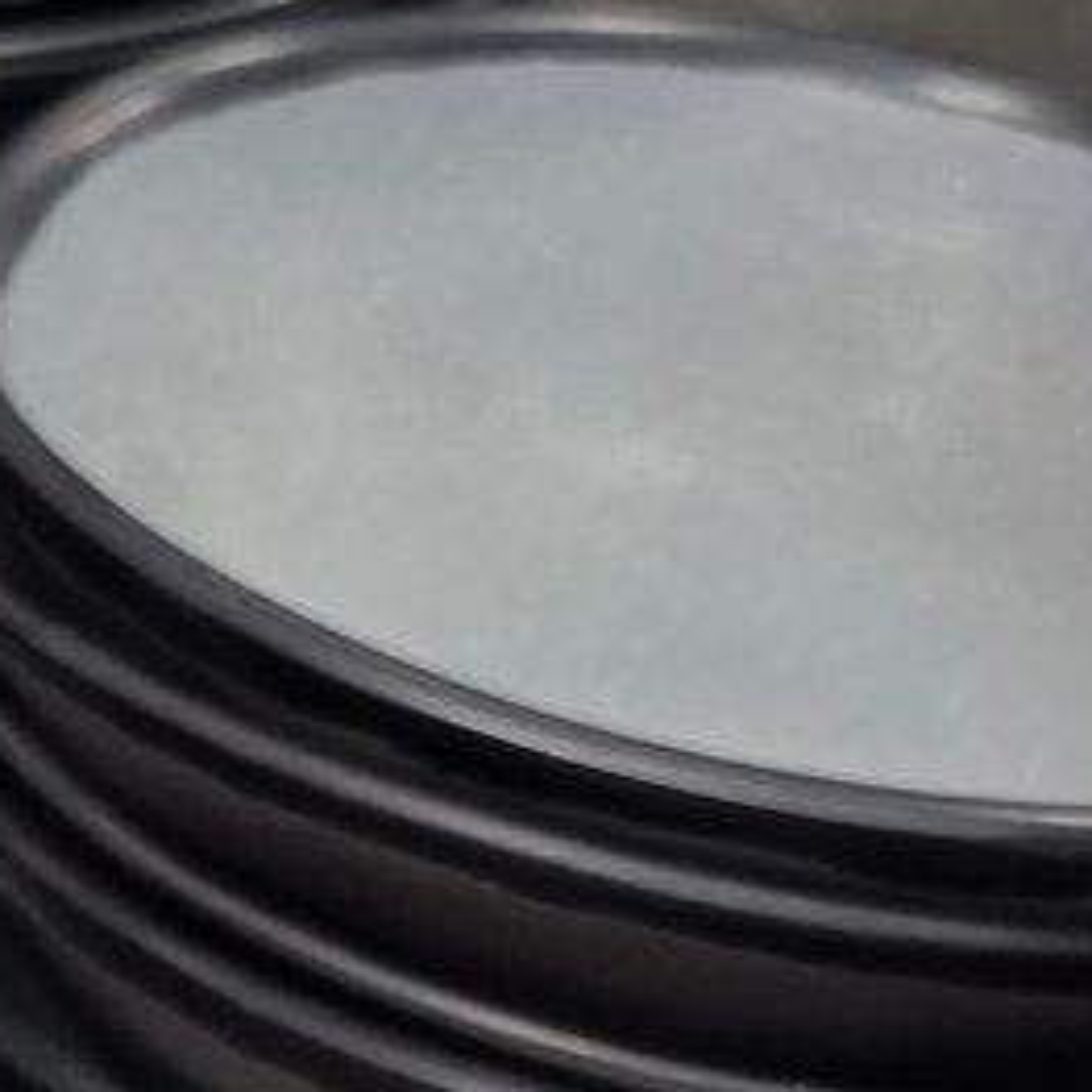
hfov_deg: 13.7
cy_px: 857
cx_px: -700
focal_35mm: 117
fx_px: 4176
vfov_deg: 14.8
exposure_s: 1/120
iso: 200
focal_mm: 6.3
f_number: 1.7
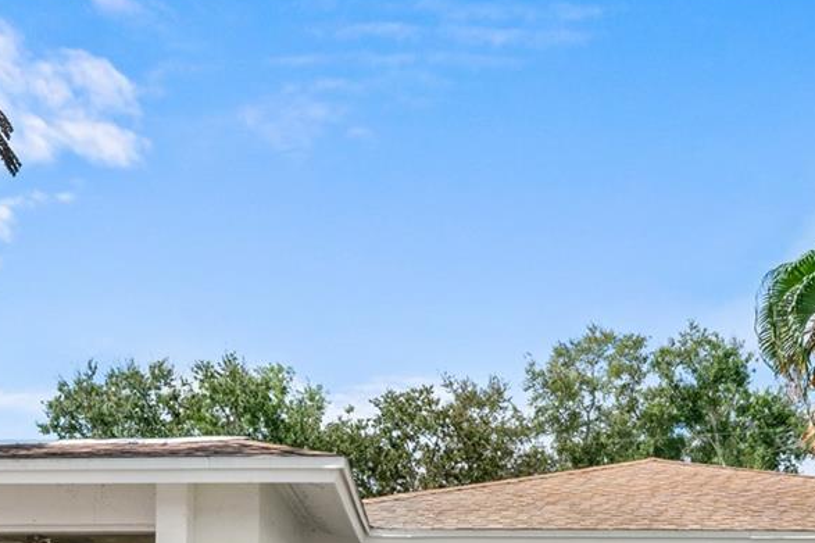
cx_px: 403
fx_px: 1109
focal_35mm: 49
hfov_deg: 40.4
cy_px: 720
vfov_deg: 23.9
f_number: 10
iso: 320
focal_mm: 18
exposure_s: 1/640
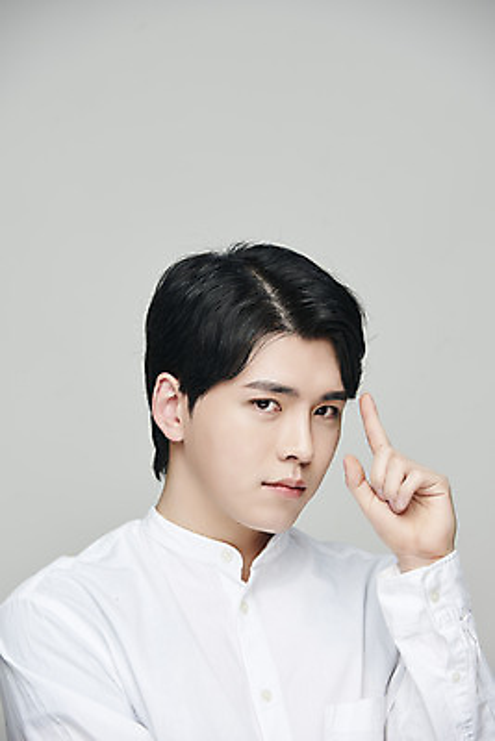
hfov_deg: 7.4
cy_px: 370
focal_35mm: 185
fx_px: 3812
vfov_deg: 11.1
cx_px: 248
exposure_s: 1/125
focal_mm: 185
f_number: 8
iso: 64
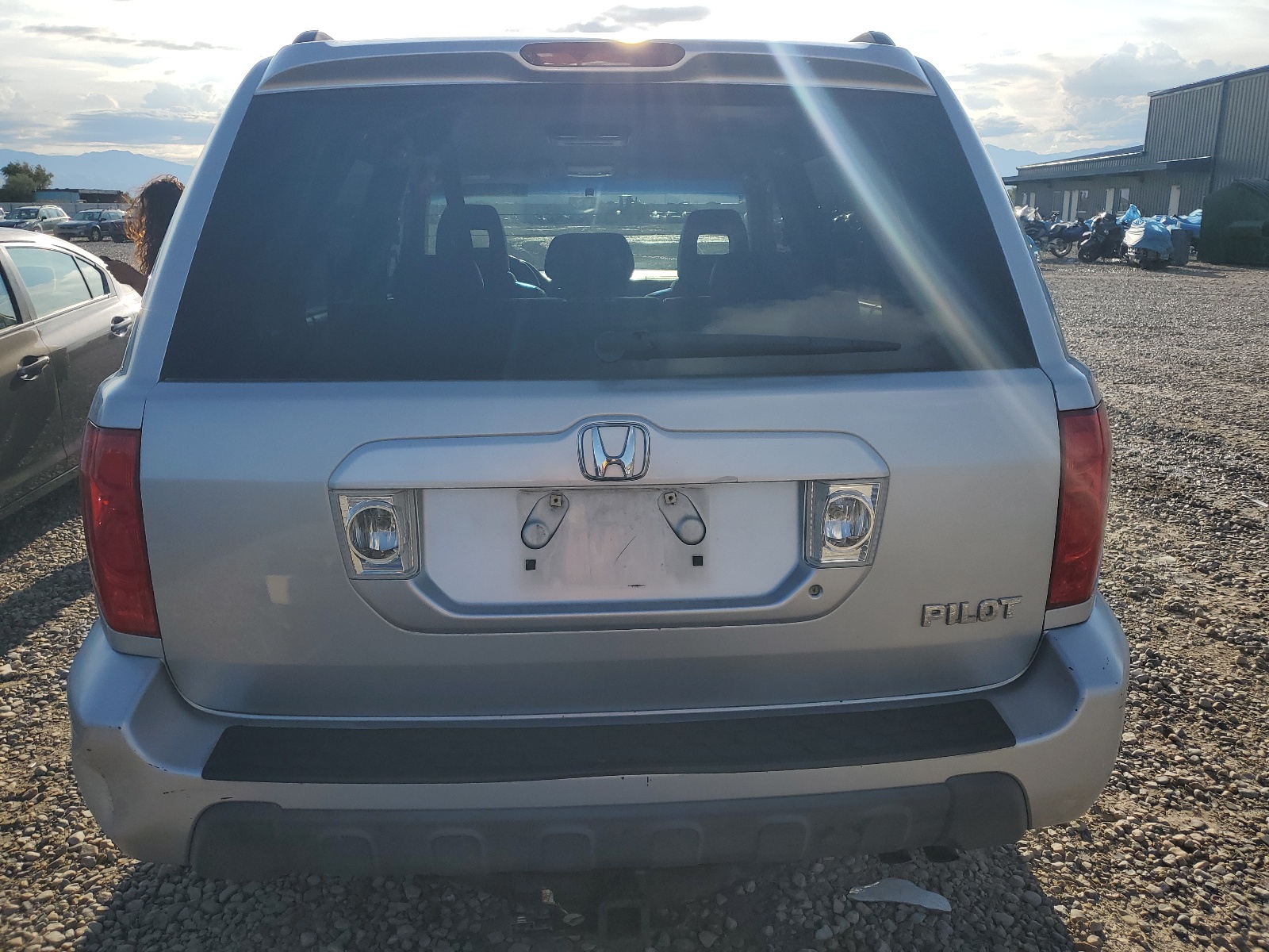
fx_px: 953
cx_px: 634
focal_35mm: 26
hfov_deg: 67.3
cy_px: 476
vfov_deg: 53.1
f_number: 1.5
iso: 50
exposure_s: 1/5000
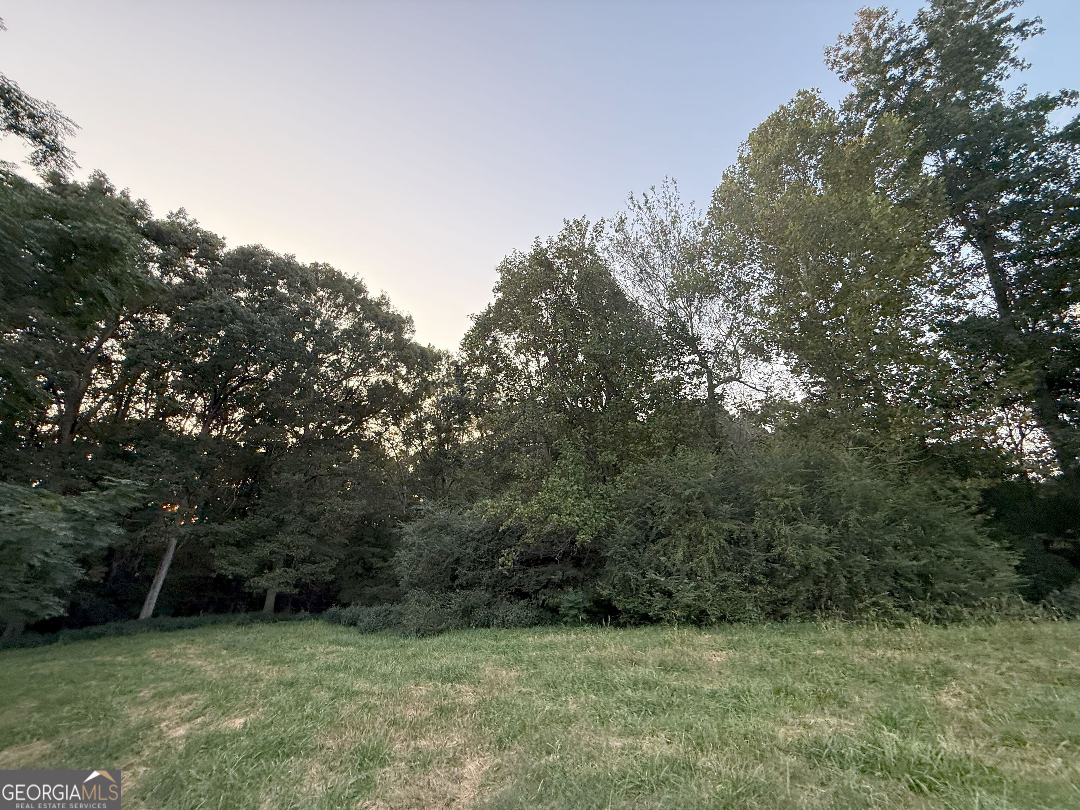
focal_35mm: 14
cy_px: 405
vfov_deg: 85.7
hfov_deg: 102.1
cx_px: 540
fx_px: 437
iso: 80
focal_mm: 2.22
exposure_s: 1/99
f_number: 2.2
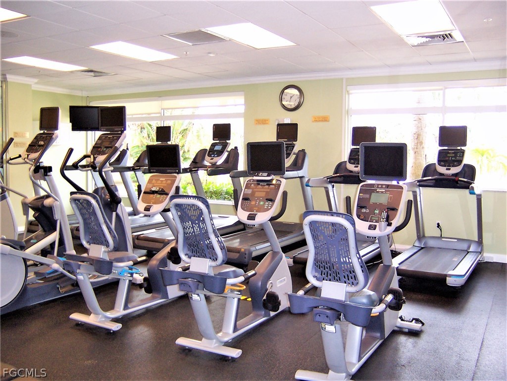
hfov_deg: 55.4
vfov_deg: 42.9
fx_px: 483
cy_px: 190
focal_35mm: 33
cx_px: 254
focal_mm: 5.5
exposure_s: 1/60
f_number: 2.4
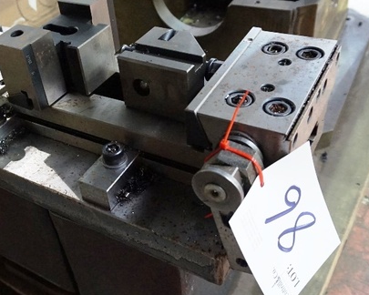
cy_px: 138
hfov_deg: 44.8
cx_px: 109
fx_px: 437
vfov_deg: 37.3
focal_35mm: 40
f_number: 3.5
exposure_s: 1/40
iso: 3200
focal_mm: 16
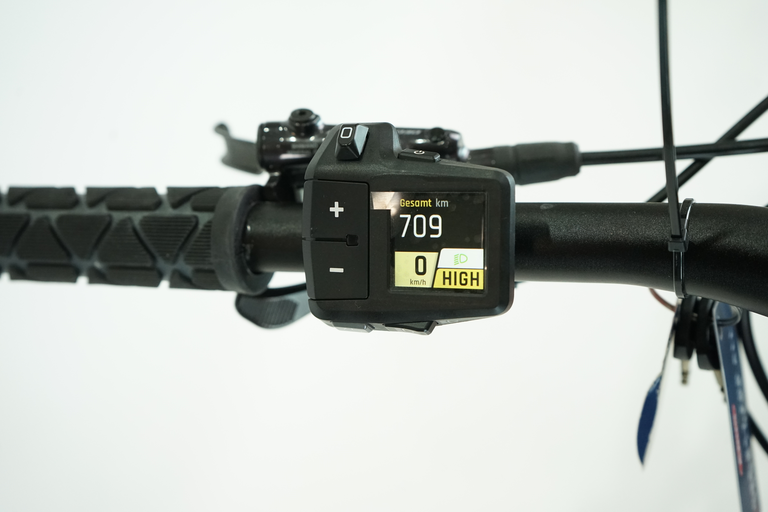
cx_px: 384
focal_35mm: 41
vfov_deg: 32.6
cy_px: 256
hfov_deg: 47.4
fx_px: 875
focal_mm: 41
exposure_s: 1/200
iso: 2500
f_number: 5.6
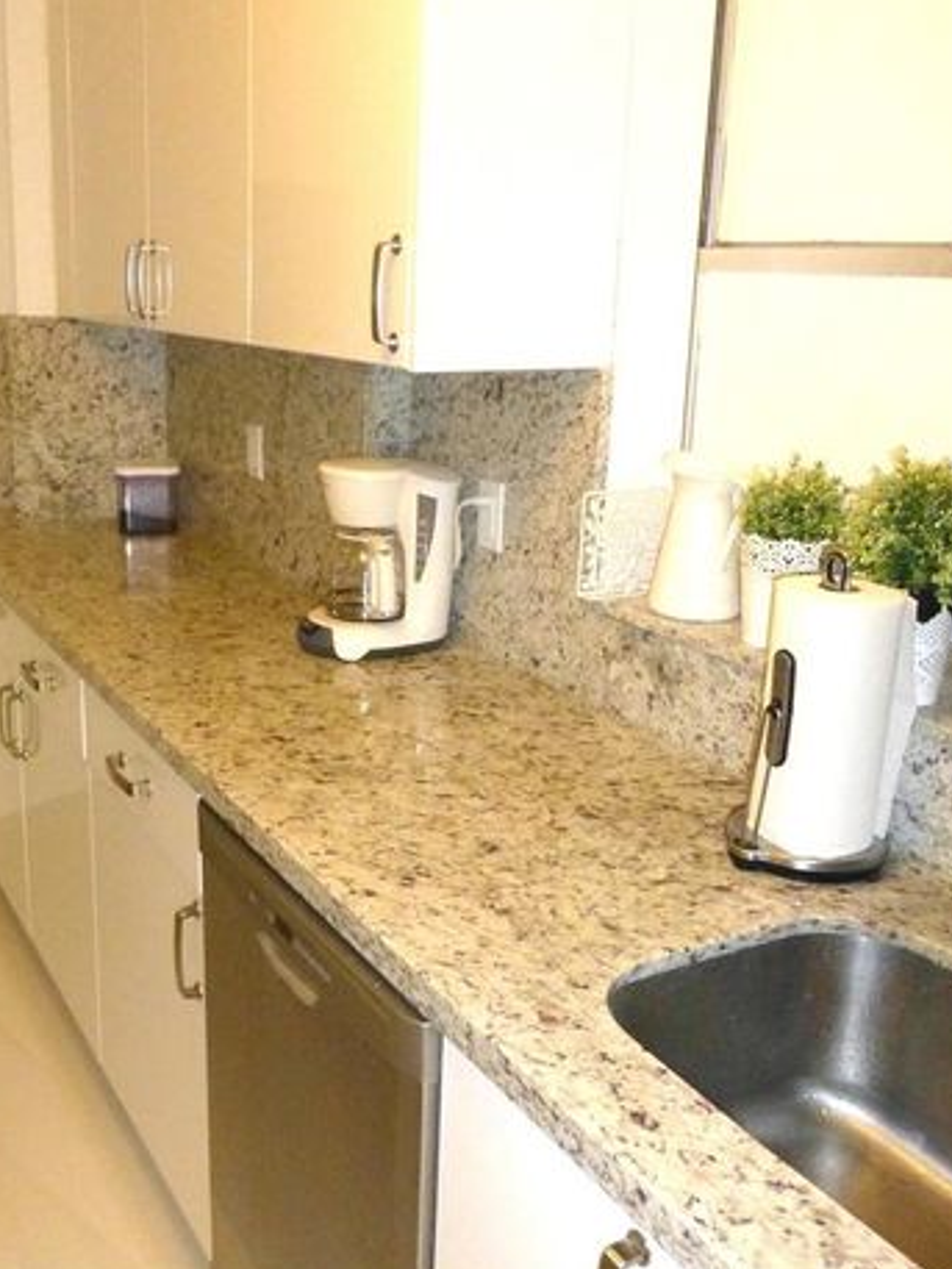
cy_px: 632
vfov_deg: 52.6
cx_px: 355
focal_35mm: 35
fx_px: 1283
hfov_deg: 40.4
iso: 800
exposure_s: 1/60
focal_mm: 4.3
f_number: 3.3
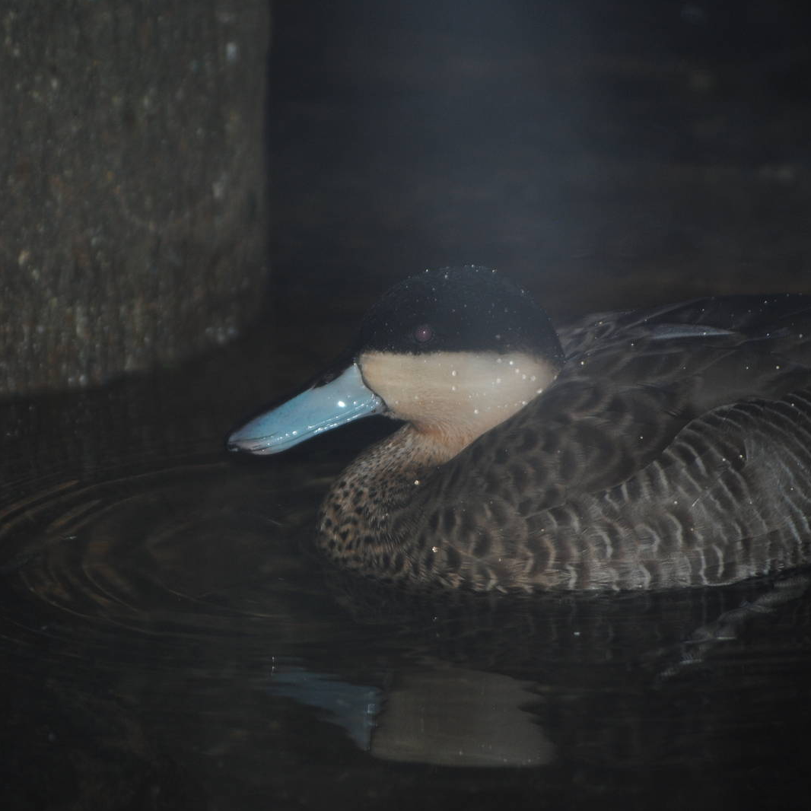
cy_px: 406
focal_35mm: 259
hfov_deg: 6.8
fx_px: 6856
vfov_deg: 6.8
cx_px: 315
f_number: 5
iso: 200
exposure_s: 1/60
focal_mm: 135
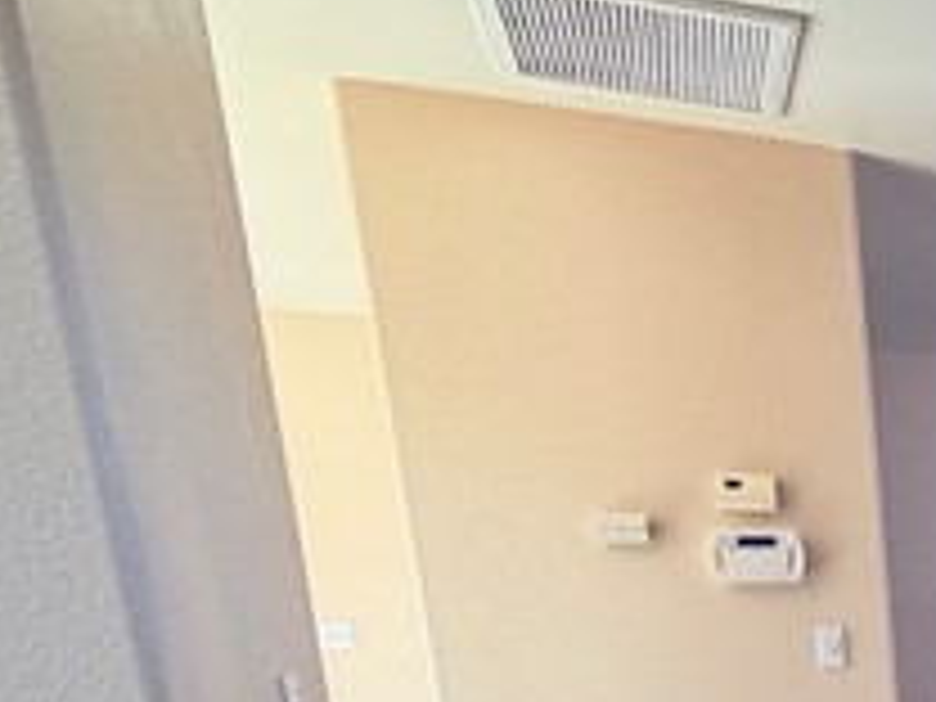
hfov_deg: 31.0
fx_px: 1163
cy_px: 828
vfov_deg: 29.3
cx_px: 1292
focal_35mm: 43
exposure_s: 1/60
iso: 250
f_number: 2.2
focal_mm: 2.22
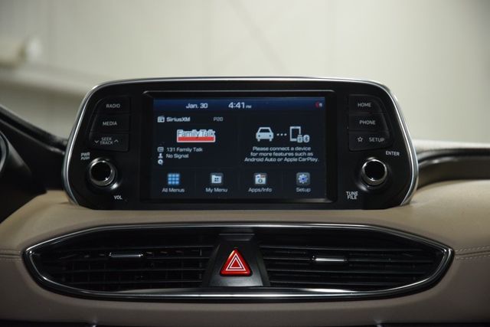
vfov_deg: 13.0
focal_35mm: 105
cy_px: 164
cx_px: 245
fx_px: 1429
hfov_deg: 19.5
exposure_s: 1/60
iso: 1000
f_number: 4.5
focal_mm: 70
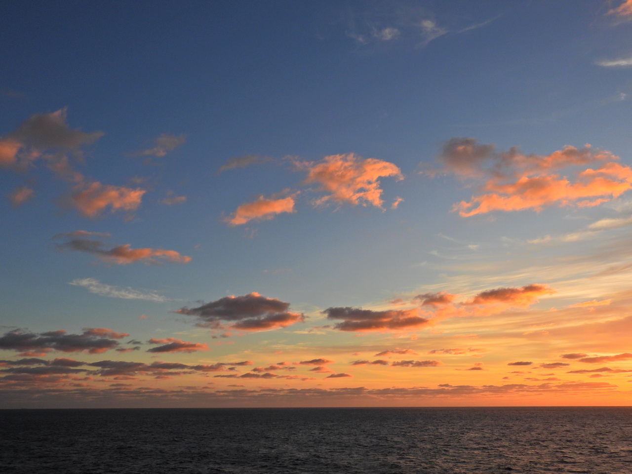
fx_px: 602
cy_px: 237
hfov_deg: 55.4
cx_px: 316
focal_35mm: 33
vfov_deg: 42.9
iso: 100
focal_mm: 5.9
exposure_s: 1/1000
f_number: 3.2
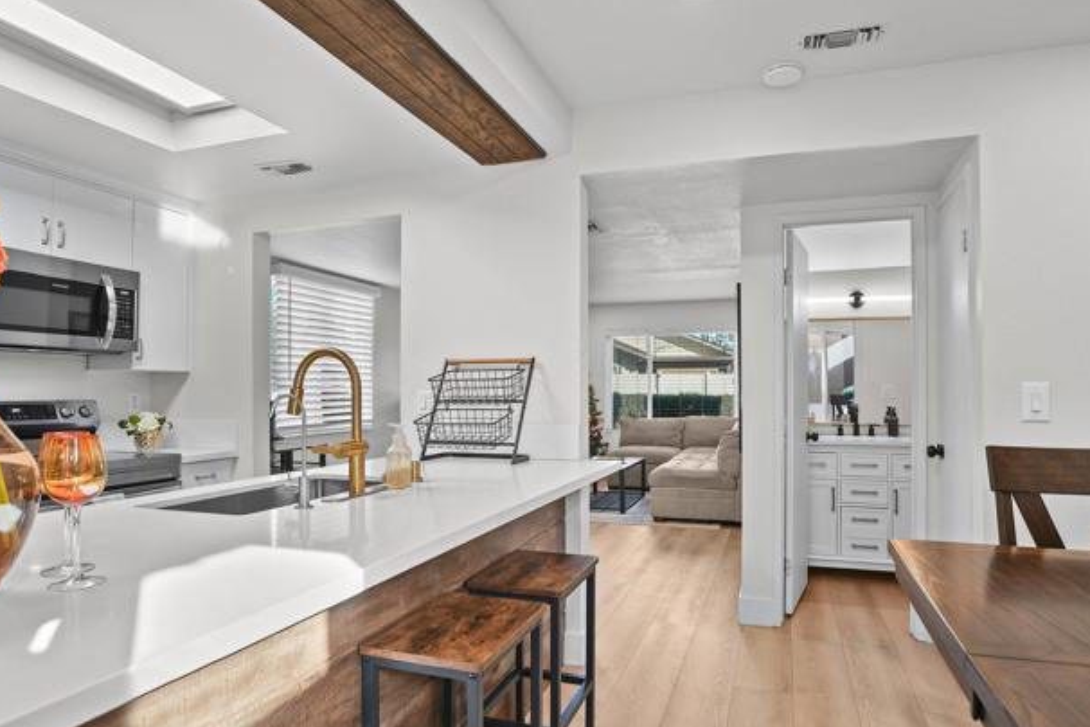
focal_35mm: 19
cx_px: 556
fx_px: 585
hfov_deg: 86.0
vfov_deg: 63.7
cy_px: 377
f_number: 2.8
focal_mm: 12.2
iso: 100
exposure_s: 1/25
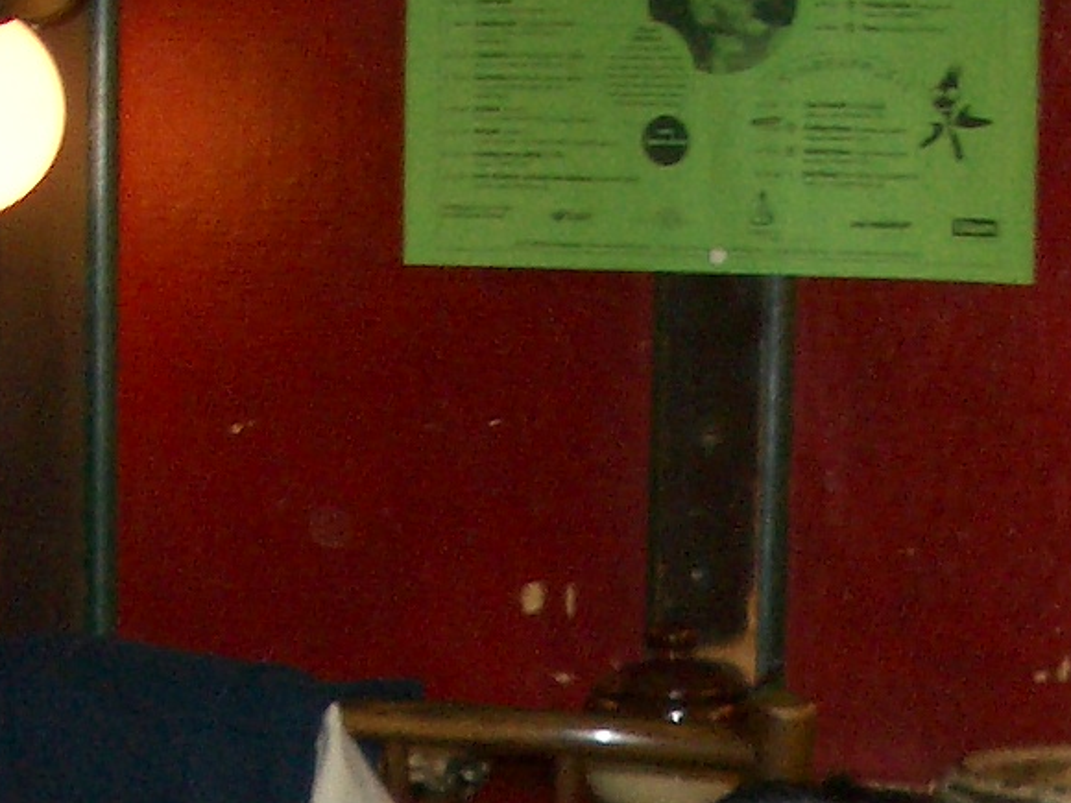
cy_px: 1543
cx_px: 774
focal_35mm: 139
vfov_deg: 10.0
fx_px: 4301
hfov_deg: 14.2
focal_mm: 5.8
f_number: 2.6
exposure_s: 1/60
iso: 100
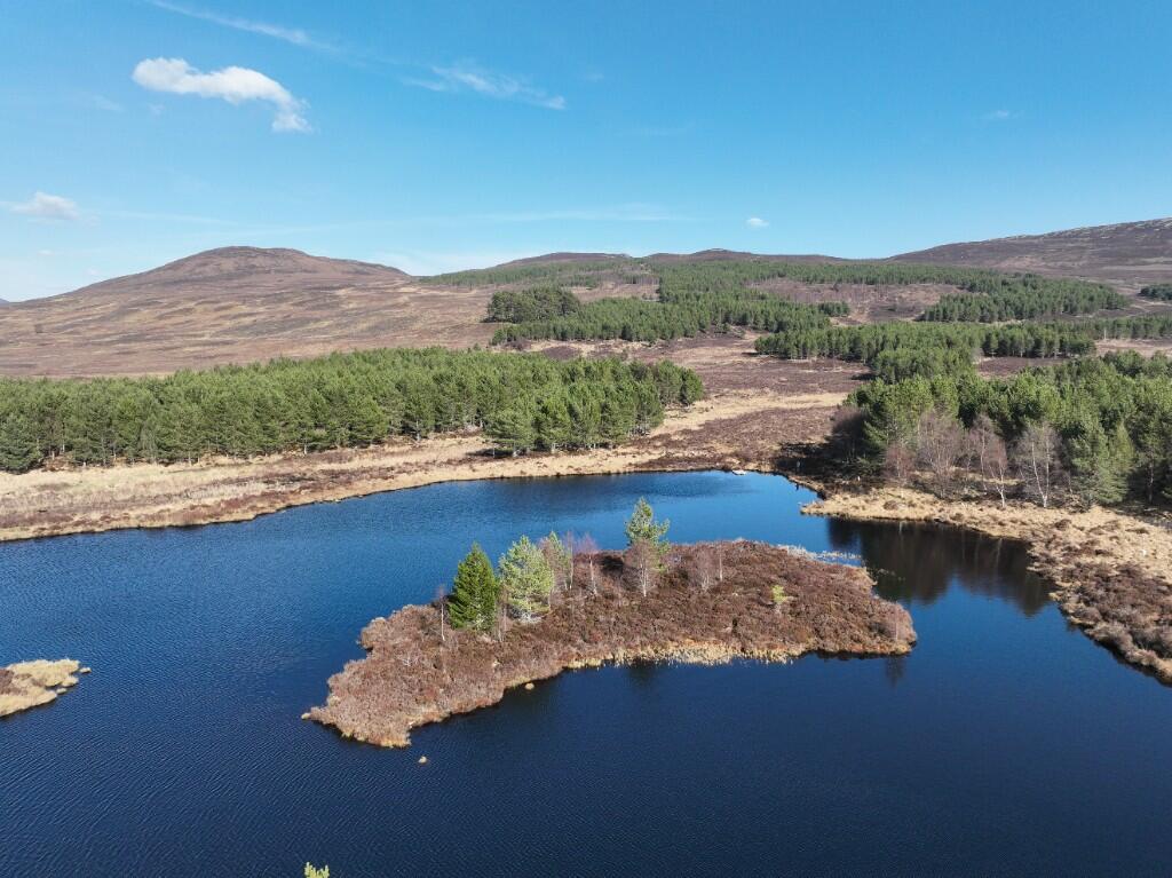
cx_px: 586
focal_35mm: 24
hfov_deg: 71.6
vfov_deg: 56.8
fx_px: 812
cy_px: 439
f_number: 2.8
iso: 150
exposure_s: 1/1250
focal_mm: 12.29
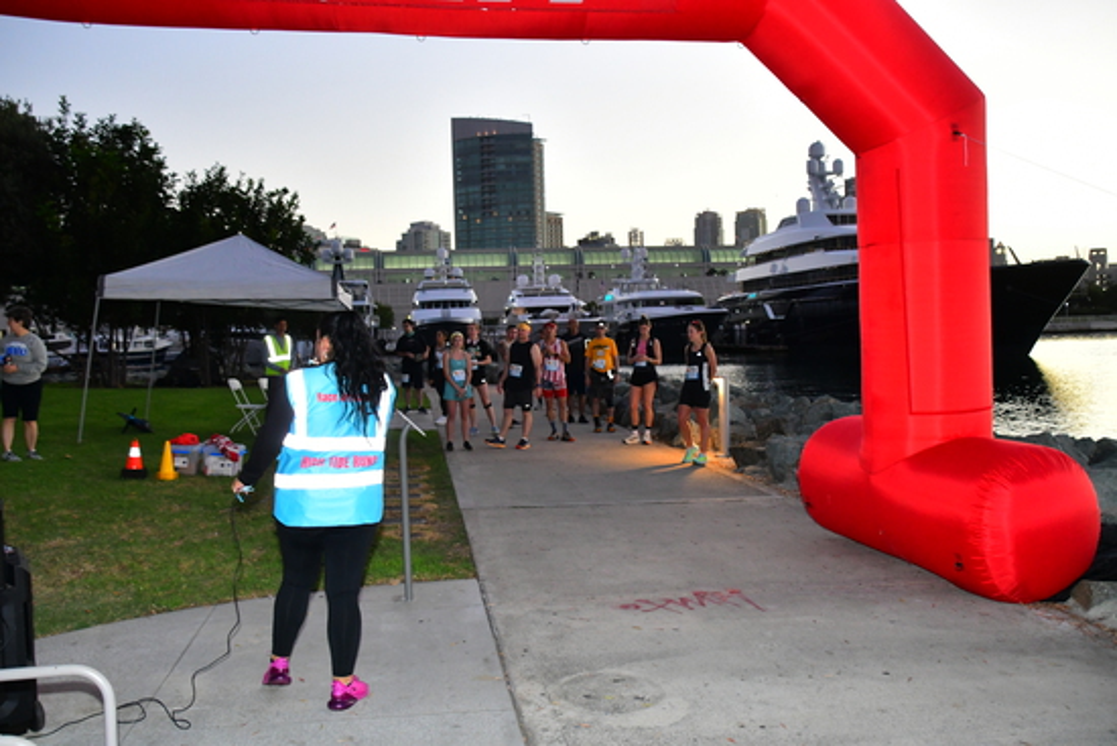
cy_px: 373
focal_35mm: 32
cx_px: 558
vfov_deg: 41.7
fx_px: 978
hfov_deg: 59.5
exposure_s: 1/250
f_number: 3.5
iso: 2000
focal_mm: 21
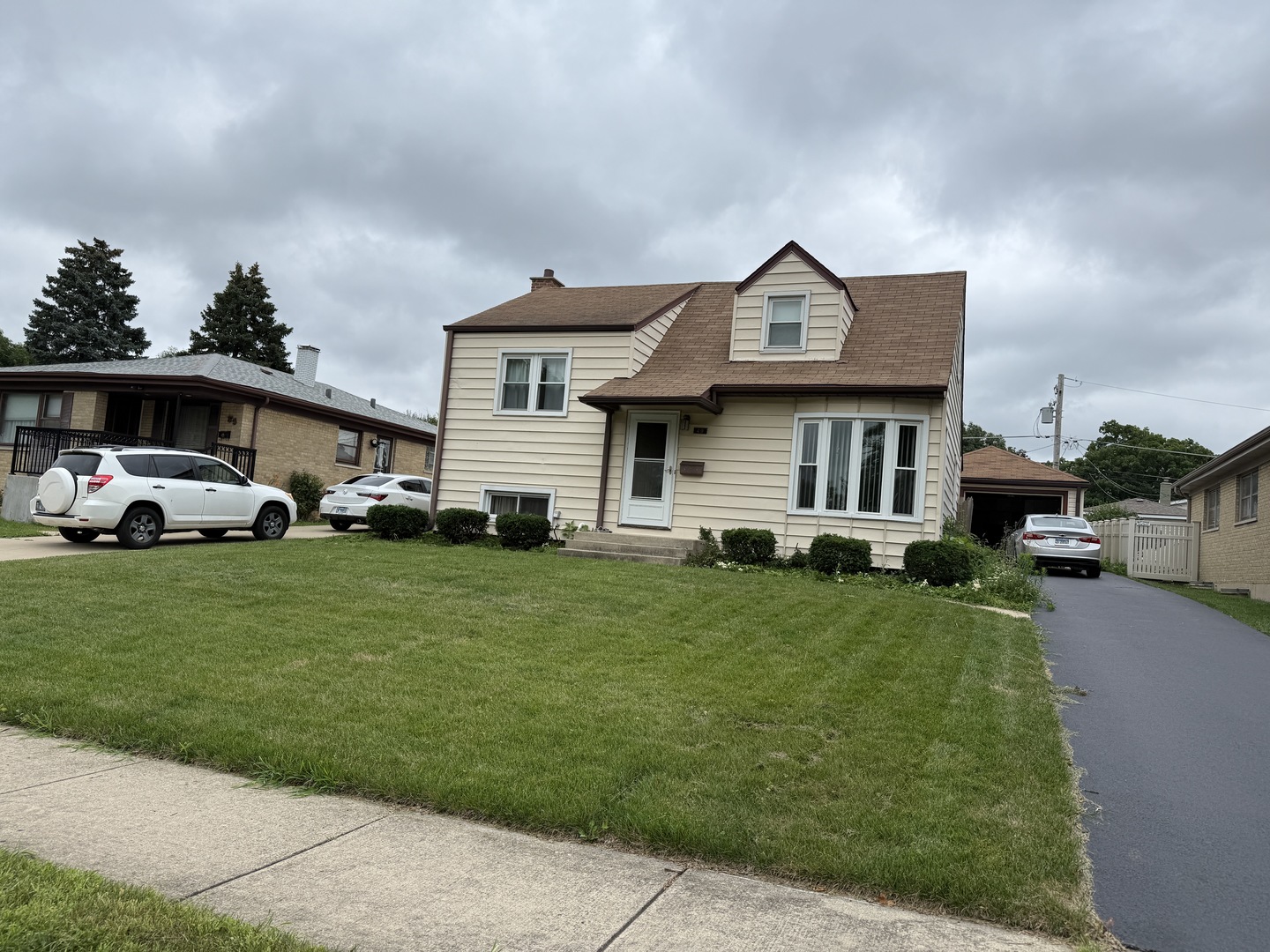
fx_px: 881
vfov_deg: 56.8
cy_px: 476
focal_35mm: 24
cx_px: 635
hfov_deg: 71.6
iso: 80
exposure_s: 1/2370
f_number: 1.78
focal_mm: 6.76
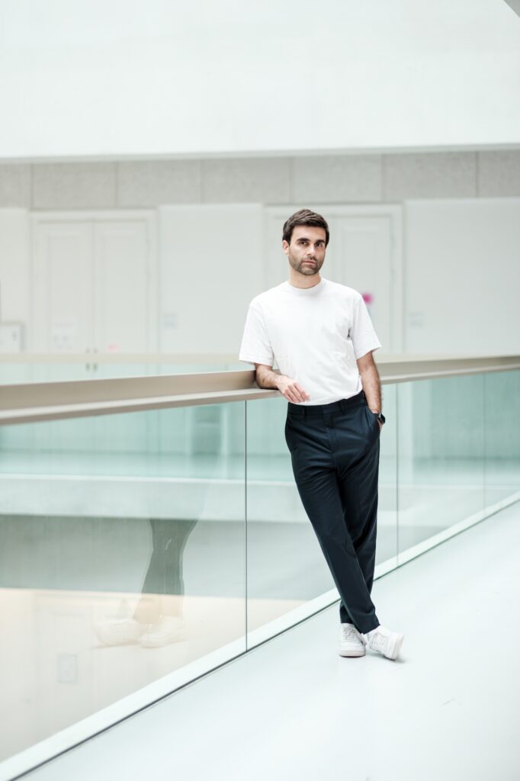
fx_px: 1821
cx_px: 260
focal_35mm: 84
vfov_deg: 24.2
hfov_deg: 16.3
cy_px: 390
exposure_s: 1/125
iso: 200
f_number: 1.4
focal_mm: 56
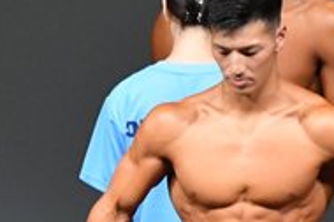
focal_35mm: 1287
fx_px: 11920
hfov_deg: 1.6
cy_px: 326
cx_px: 106
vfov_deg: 1.1
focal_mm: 210
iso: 4000
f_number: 5.6
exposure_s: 1/400
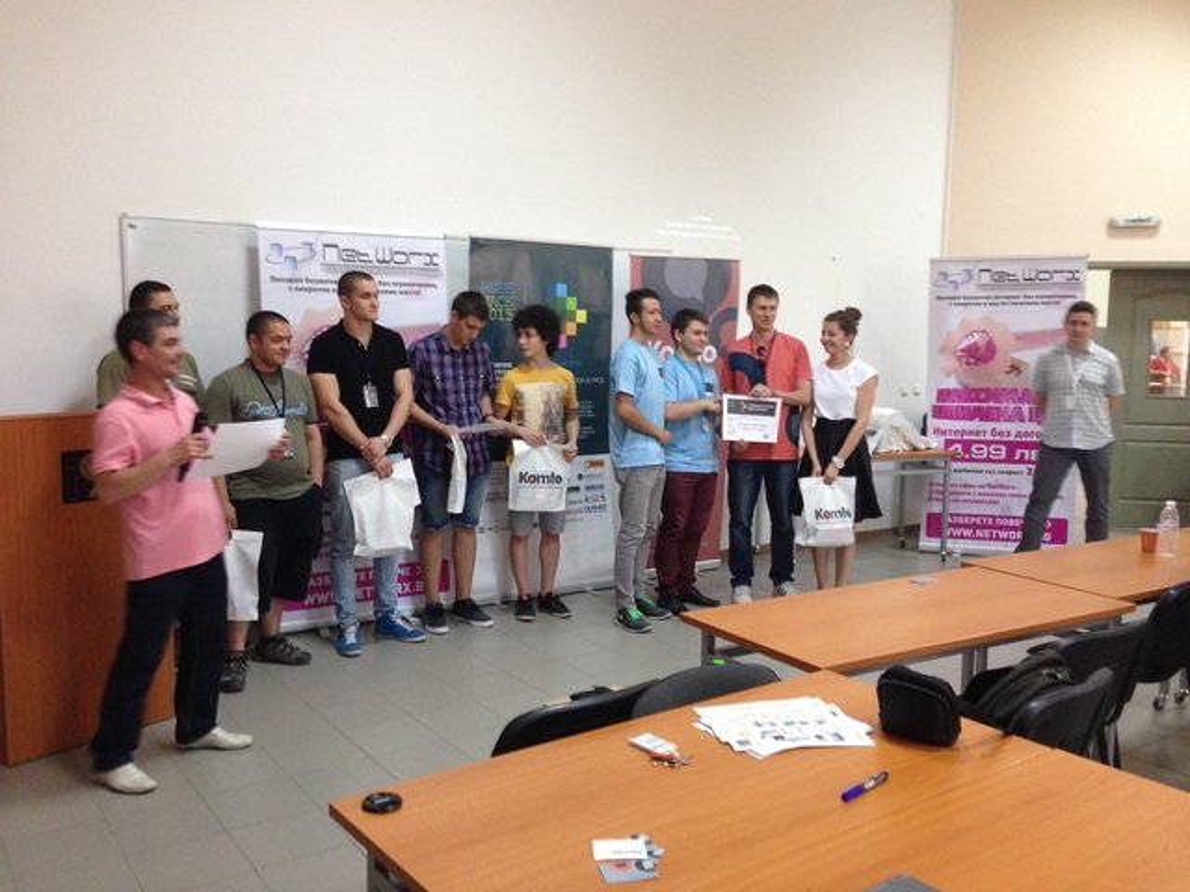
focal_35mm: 33
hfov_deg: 55.4
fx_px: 1134
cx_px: 595
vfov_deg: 42.9
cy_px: 446
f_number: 2.4
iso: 200
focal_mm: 4.12
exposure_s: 1/20
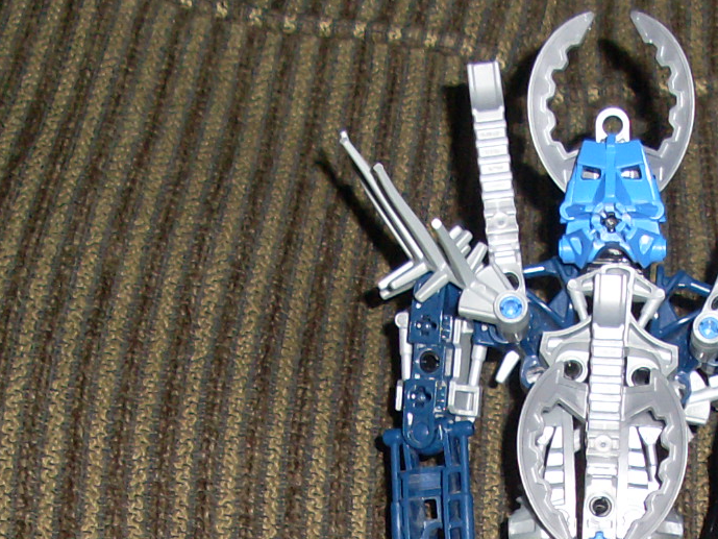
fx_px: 2344
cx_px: 586
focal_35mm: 113
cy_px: 781
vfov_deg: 12.5
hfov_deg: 17.3
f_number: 7.7
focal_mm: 6.3
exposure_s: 1/45
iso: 100
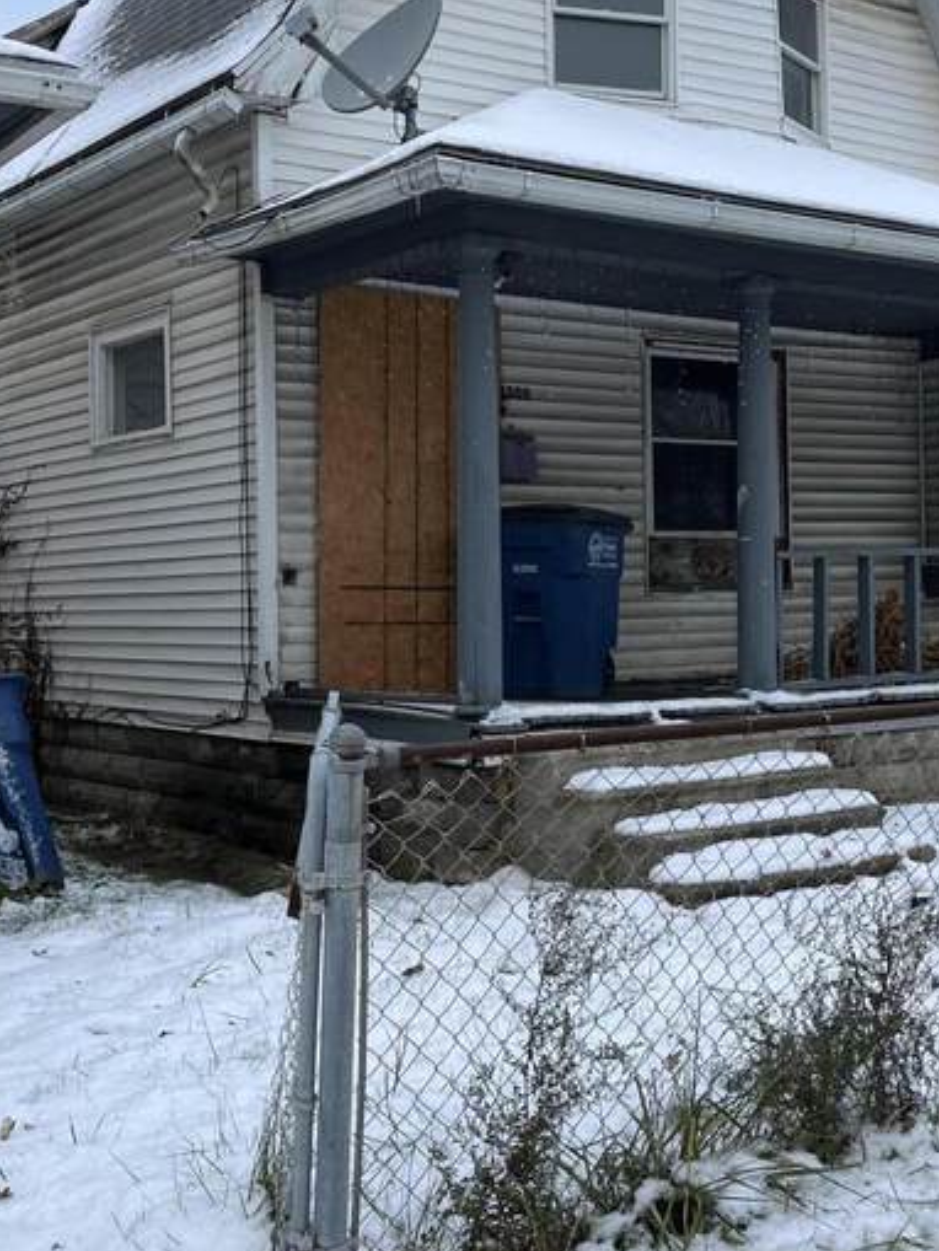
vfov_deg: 38.8
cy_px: 504
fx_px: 1772
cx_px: 659
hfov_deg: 29.4
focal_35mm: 49
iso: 50
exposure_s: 1/1325
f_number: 1.6
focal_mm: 5.1
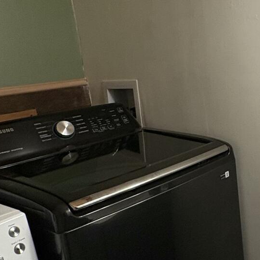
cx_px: 296
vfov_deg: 36.8
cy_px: 126
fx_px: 391
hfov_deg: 31.9
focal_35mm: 46
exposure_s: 1/120
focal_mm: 2.22
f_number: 2.2
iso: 200
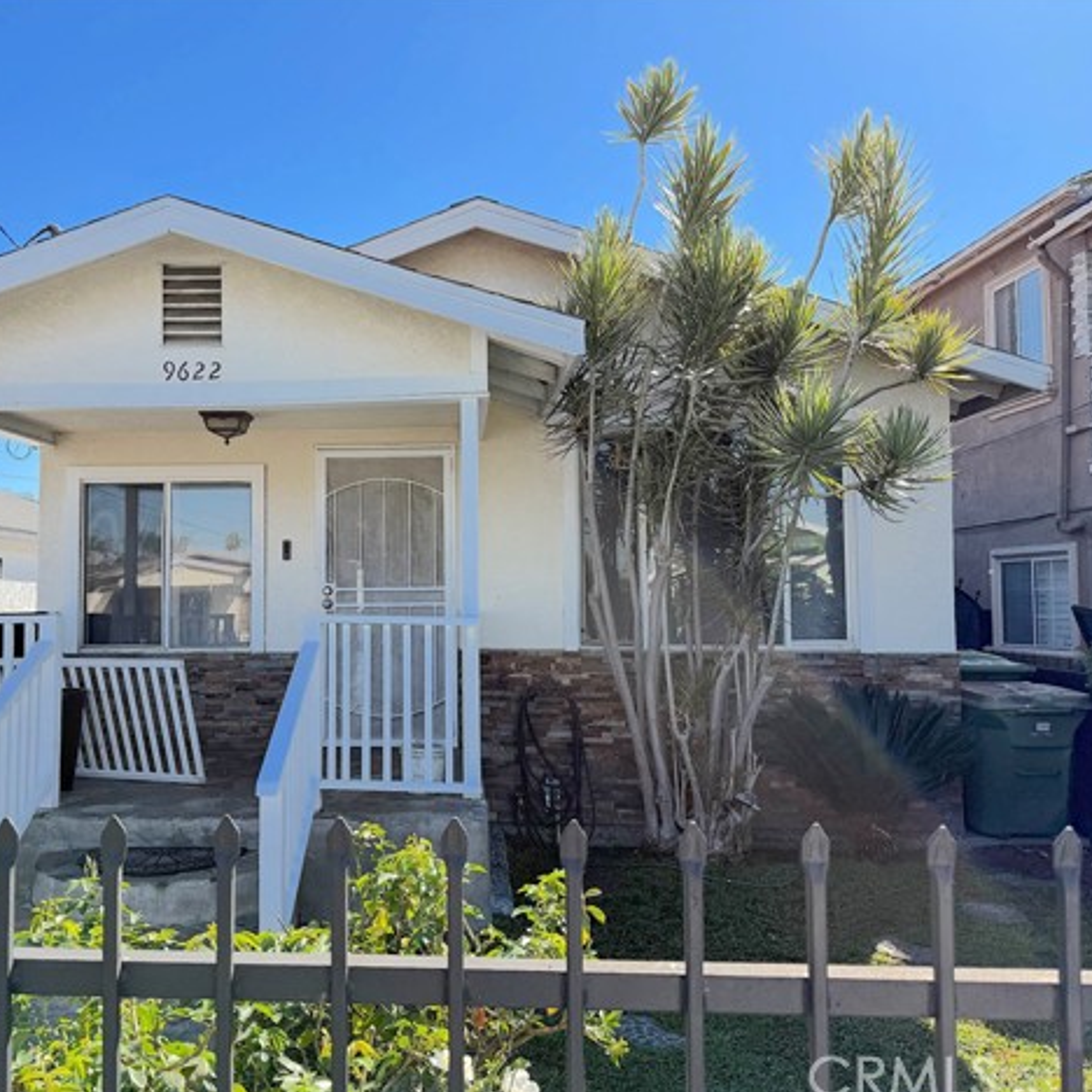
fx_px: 1035
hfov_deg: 54.8
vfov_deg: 55.6
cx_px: 394
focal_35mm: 29
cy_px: 551
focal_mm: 6.76
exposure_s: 1/3759
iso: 100
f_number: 1.78
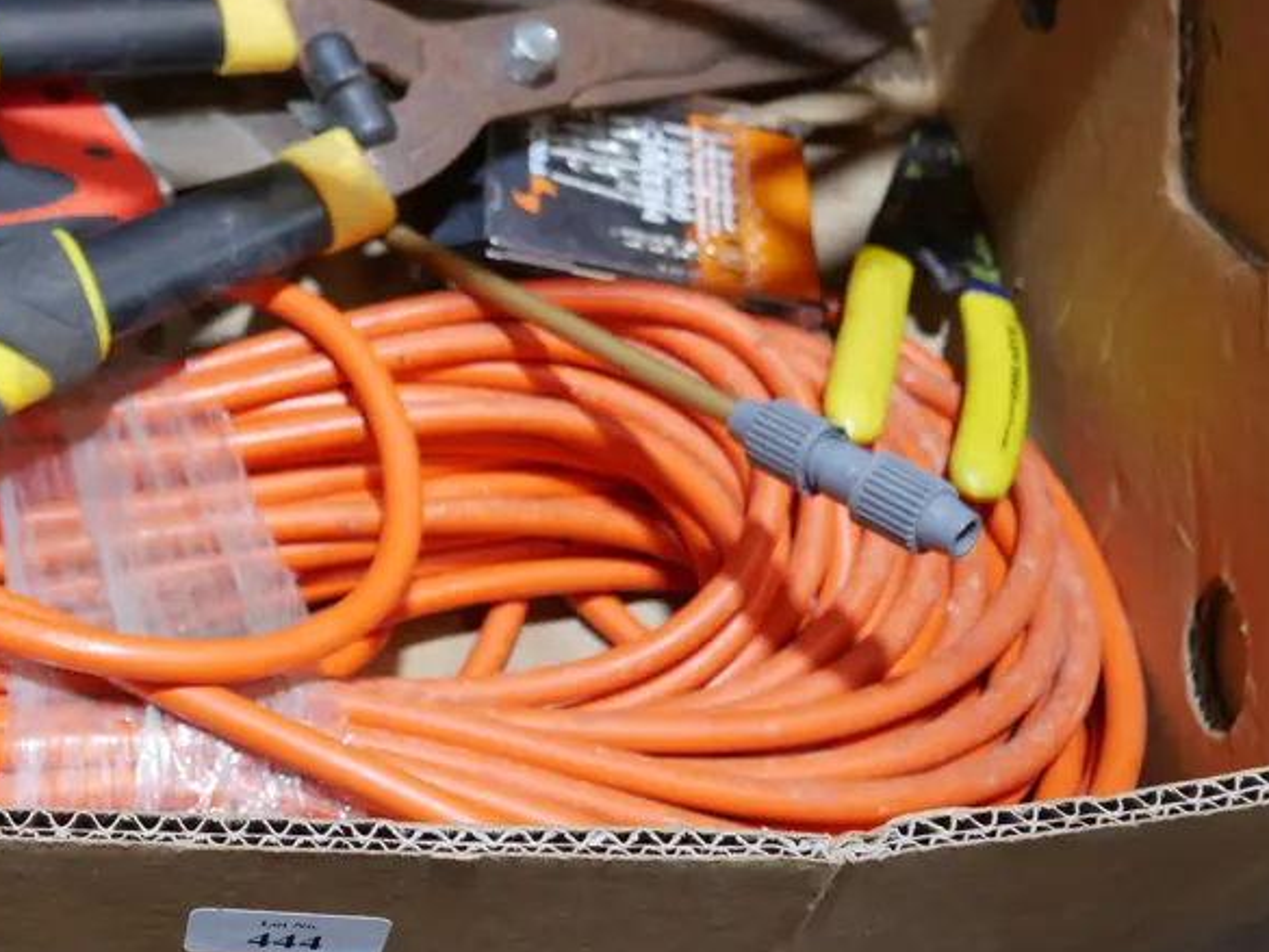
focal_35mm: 56
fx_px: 2053
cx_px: 247
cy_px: 244
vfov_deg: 25.8
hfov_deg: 33.3
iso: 400
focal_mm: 16
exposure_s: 1/60
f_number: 3.6
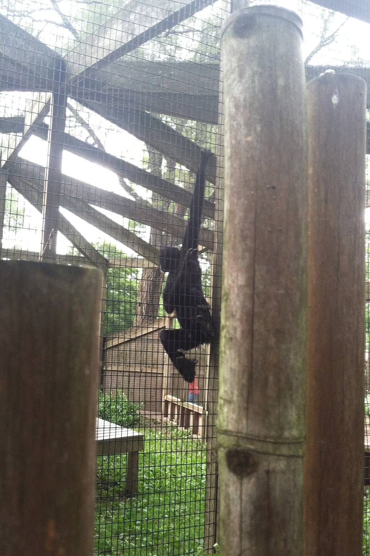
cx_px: 176
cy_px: 277
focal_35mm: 39
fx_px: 601
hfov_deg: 34.2
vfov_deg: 49.6
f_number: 2.8
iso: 100
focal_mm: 3.85
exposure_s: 1/60
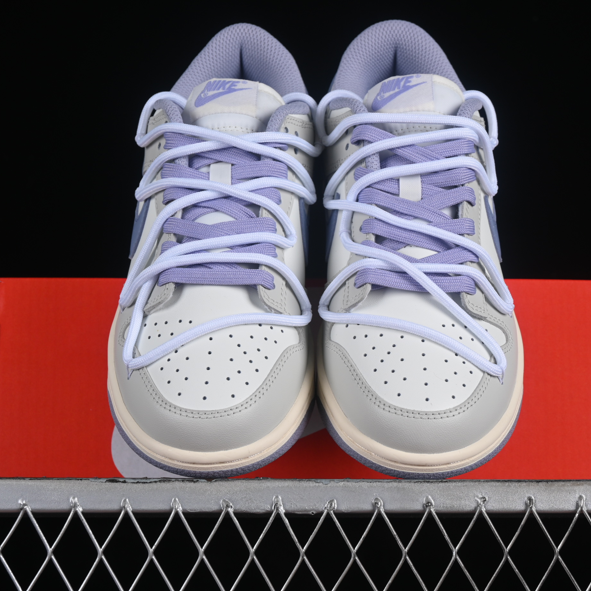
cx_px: 313
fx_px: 1854
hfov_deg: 18.1
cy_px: 296
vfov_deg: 18.1
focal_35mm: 96
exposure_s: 1/80
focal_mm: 50
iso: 160
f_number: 8
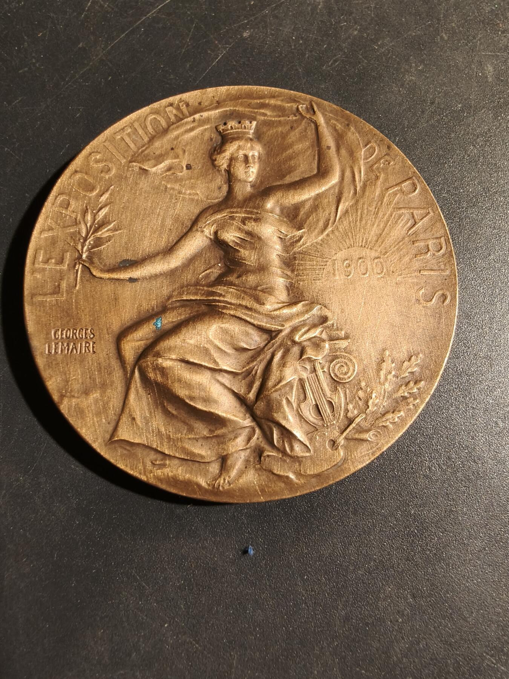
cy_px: 340
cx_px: 254
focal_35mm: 23
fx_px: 451
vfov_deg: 73.9
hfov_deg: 58.9
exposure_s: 1/64.9
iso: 250
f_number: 2
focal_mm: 2.32
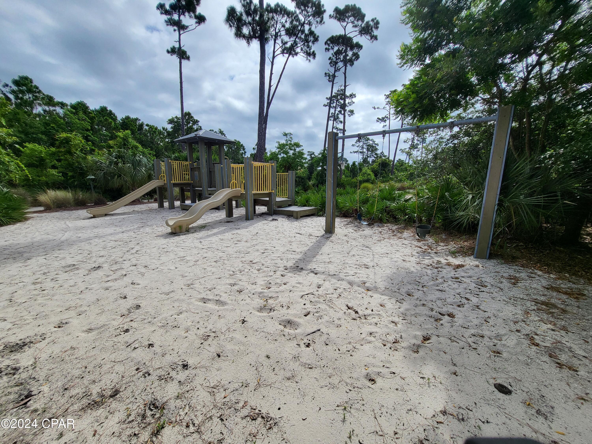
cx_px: 296
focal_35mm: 13
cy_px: 222
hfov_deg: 106.2
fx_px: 222
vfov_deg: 89.9
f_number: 2.2
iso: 32
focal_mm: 1.74
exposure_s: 1/1601
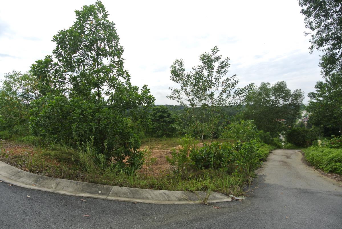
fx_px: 171
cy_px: 114
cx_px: 171
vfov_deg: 67.6
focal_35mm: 18
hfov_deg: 89.9
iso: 100
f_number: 4.5
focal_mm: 6.7
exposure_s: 1/640
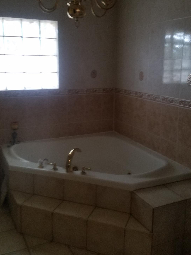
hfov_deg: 39.7
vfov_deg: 51.1
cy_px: 105
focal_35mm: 36
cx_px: 97
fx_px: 265
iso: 250
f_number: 1.7
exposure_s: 1/24
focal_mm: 4.2
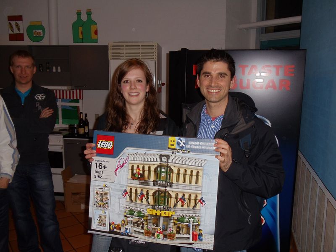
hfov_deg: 42.9
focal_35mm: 44
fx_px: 427
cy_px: 126
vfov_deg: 32.9
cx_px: 168
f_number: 3.5
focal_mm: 6
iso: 100
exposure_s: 1/30
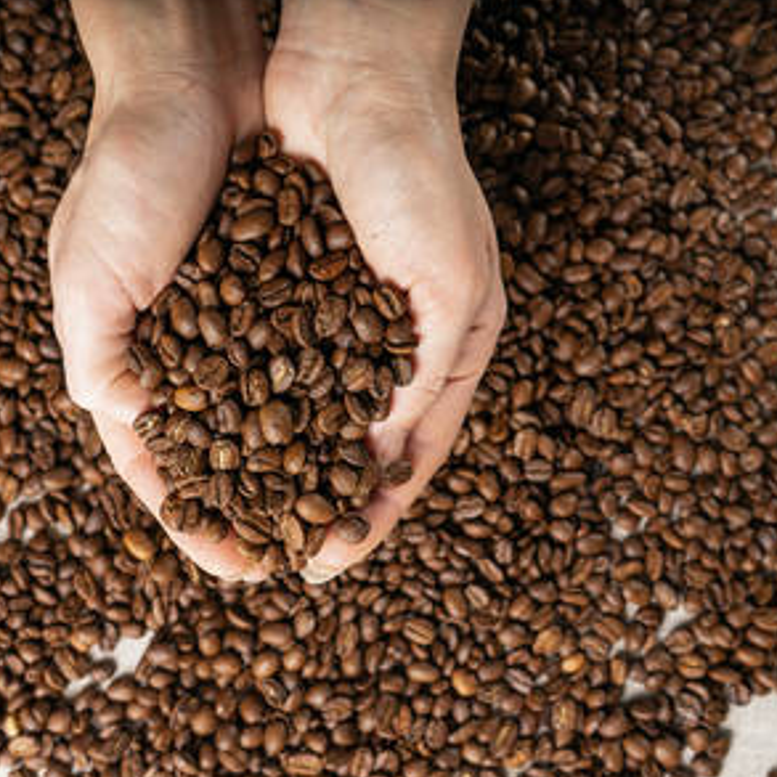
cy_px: 385
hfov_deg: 39.2
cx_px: 414
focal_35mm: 43
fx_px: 1092
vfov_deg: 39.2
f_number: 7.1
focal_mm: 33
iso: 100
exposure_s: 1/200
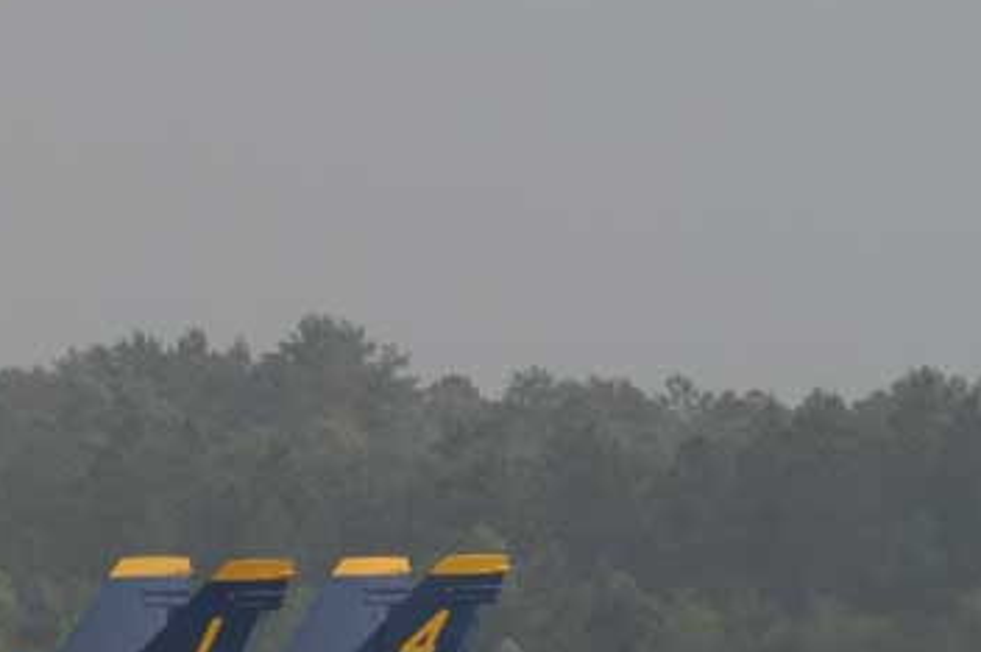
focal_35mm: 750
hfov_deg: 2.8
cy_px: 660
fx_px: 20418
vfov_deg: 1.8
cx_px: 279
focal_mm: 220
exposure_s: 1/2000
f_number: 5.6
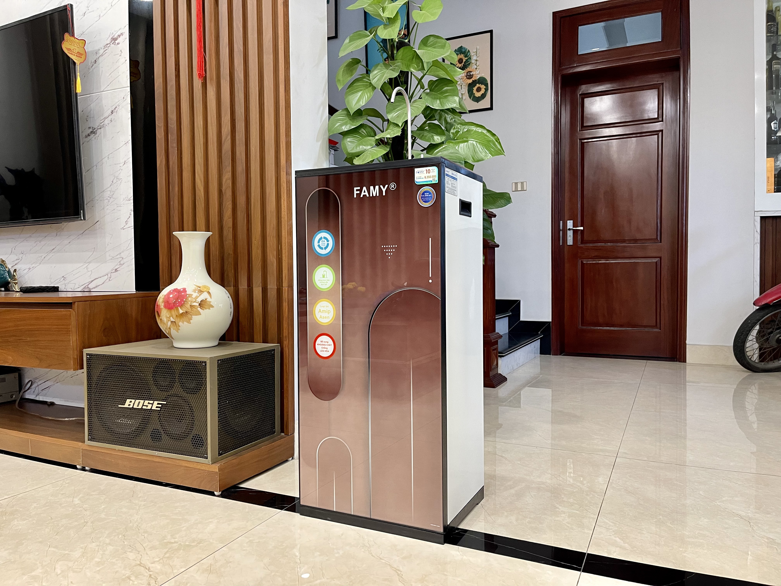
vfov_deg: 53.1
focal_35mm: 26
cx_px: 390
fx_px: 587
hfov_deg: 67.3
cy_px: 293
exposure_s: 1/50
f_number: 1.6
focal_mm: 5.1
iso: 200
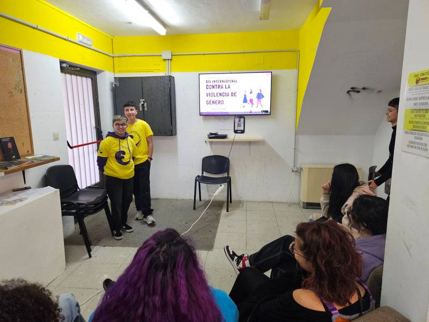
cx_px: 214
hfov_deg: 73.9
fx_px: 285
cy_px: 161
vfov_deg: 58.9
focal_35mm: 23
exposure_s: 1/100
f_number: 1.8
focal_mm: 5.4
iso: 500
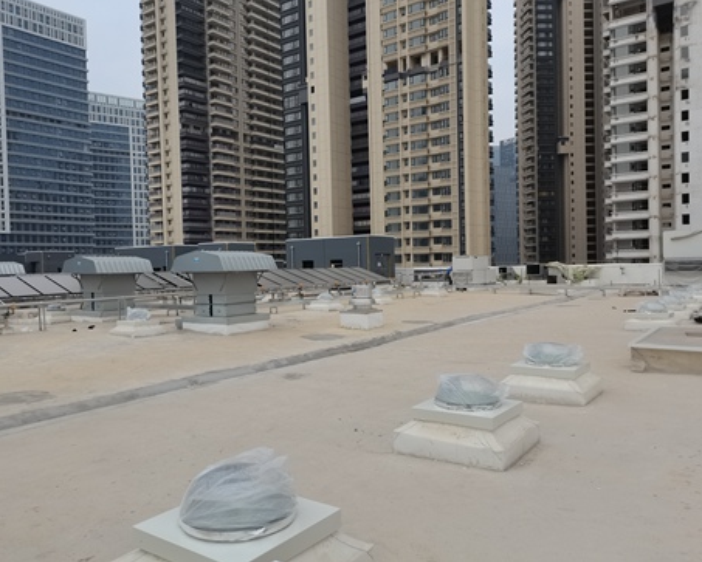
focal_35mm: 28
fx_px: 582
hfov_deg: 62.1
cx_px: 319
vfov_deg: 51.6
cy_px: 273
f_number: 1.8
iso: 50
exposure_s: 1/596
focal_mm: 5.58
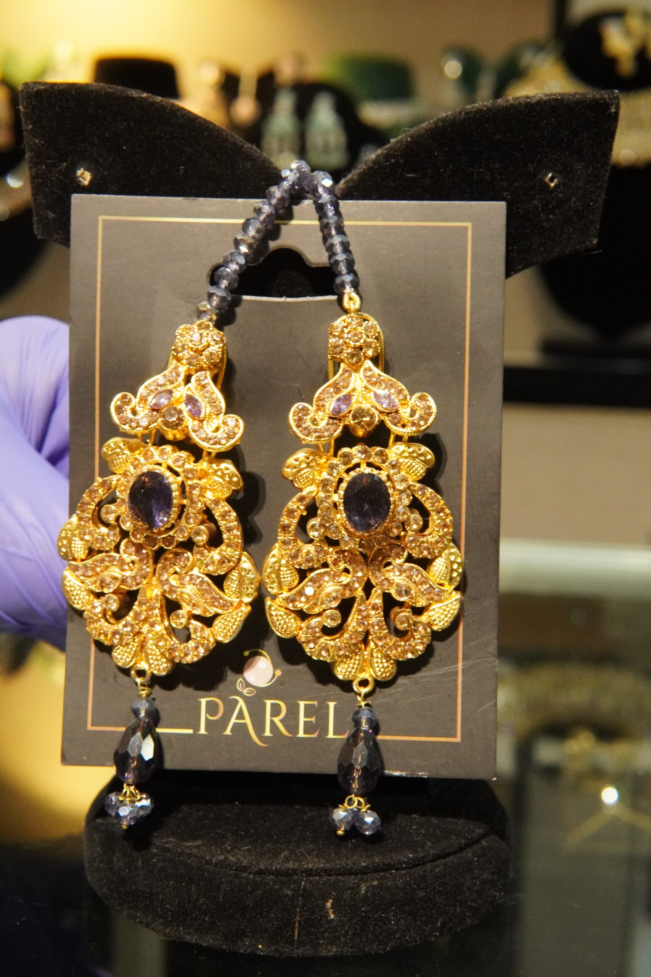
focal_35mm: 45
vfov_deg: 43.6
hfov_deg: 29.9
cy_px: 488
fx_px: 1220
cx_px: 326
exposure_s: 1/80
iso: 6400
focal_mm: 30
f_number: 9
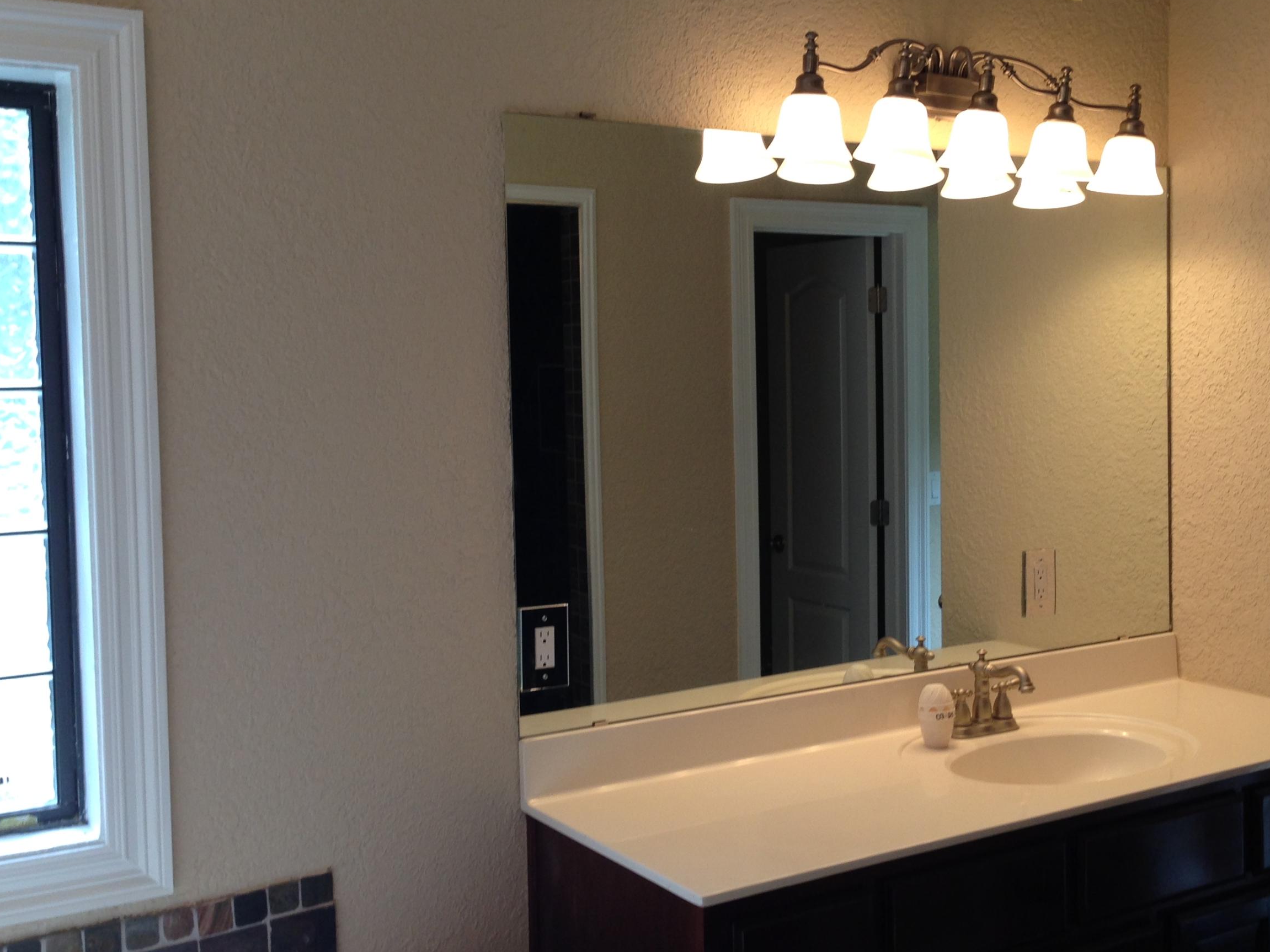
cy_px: 435
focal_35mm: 43
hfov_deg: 43.6
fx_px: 1578
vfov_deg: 33.6
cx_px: 763
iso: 50
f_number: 2.4
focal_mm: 4.12
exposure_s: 1/60
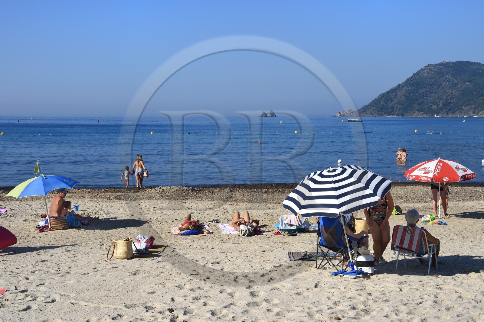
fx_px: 699
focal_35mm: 52
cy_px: 161
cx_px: 242
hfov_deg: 38.2
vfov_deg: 26.0
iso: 200
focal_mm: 52
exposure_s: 1/250
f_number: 16
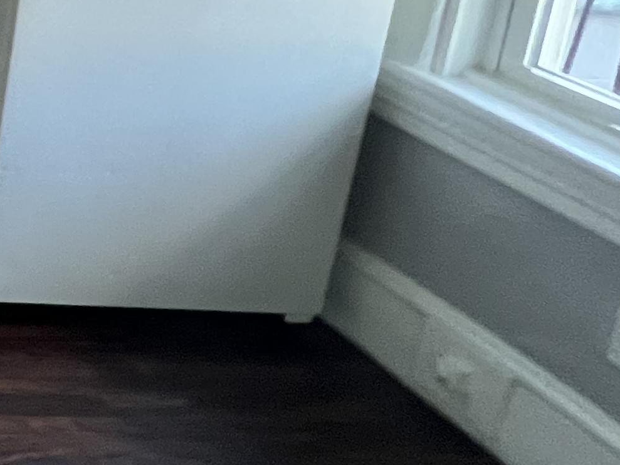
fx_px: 949
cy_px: -171
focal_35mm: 53
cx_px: -565
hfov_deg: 20.5
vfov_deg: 23.6
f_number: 1.8
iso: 250
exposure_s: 1/60
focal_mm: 1.57
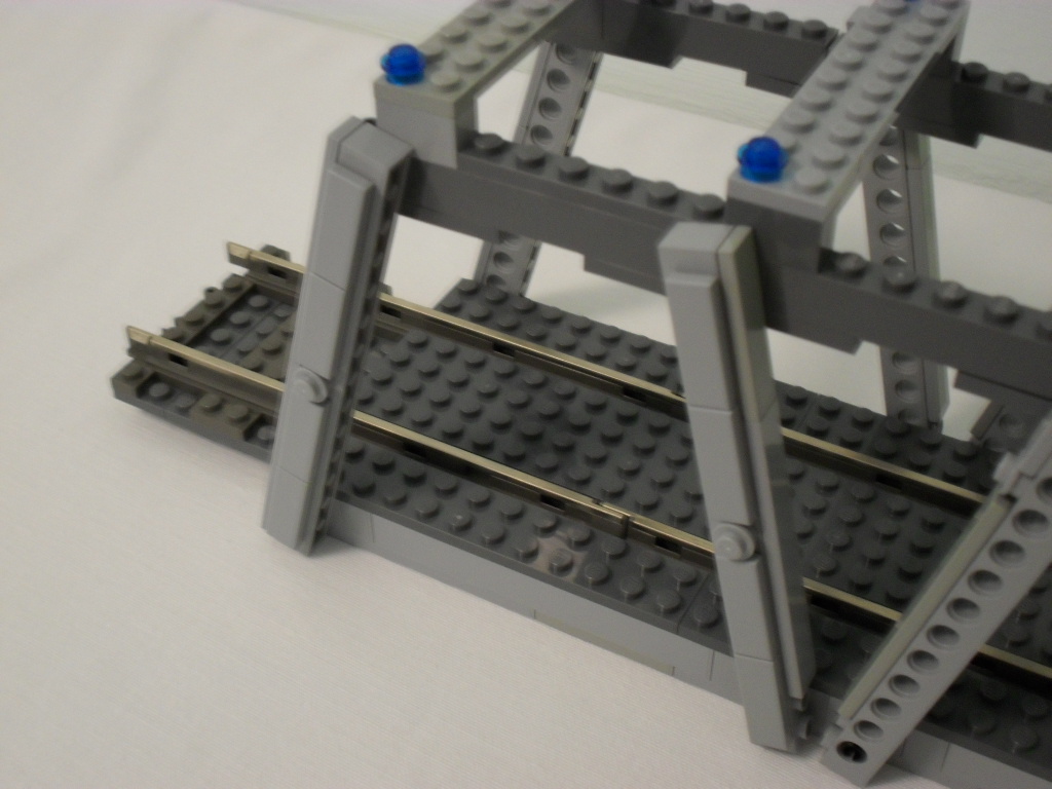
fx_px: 1489
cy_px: 394
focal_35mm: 49
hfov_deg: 38.9
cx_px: 526
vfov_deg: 29.7
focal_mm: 8.7
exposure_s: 1/4
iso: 200
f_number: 3.9
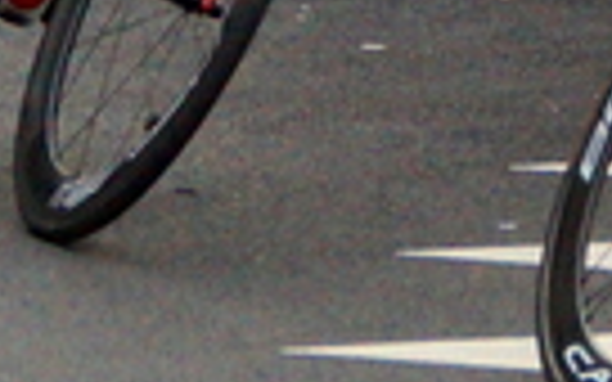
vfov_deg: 3.9
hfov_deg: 6.2
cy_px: -267
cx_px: 886
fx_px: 5621
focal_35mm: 337
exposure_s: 1/1250
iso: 3200
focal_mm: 50
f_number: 4.5
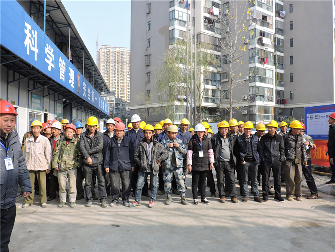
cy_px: 126
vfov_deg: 42.9
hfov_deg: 55.4
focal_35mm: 33
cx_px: 168
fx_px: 319
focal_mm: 5.9
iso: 100
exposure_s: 1/500
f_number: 3.2
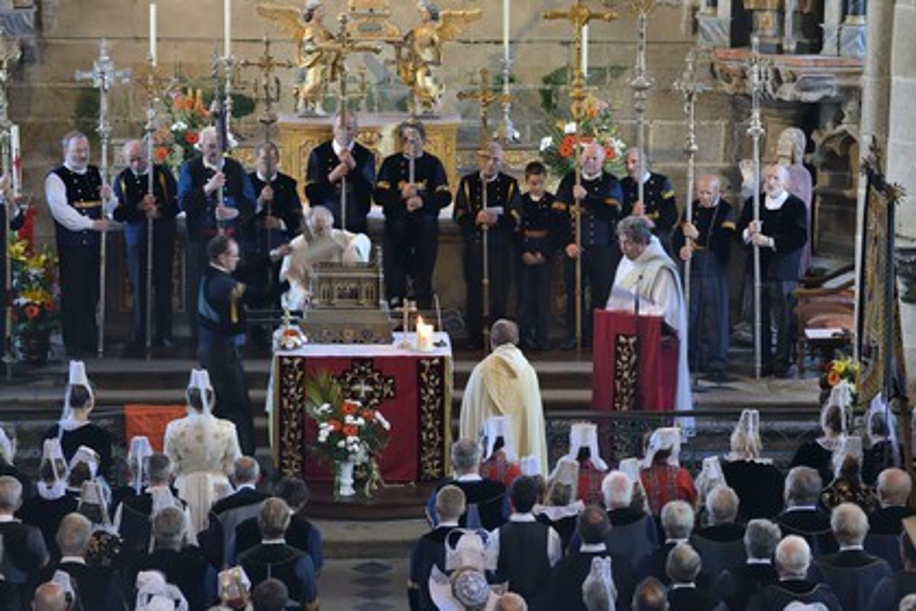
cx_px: 458
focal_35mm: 175
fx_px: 4452
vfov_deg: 7.8
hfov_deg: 11.7
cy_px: 306
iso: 1600
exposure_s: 1/10
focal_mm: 175
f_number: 6.3
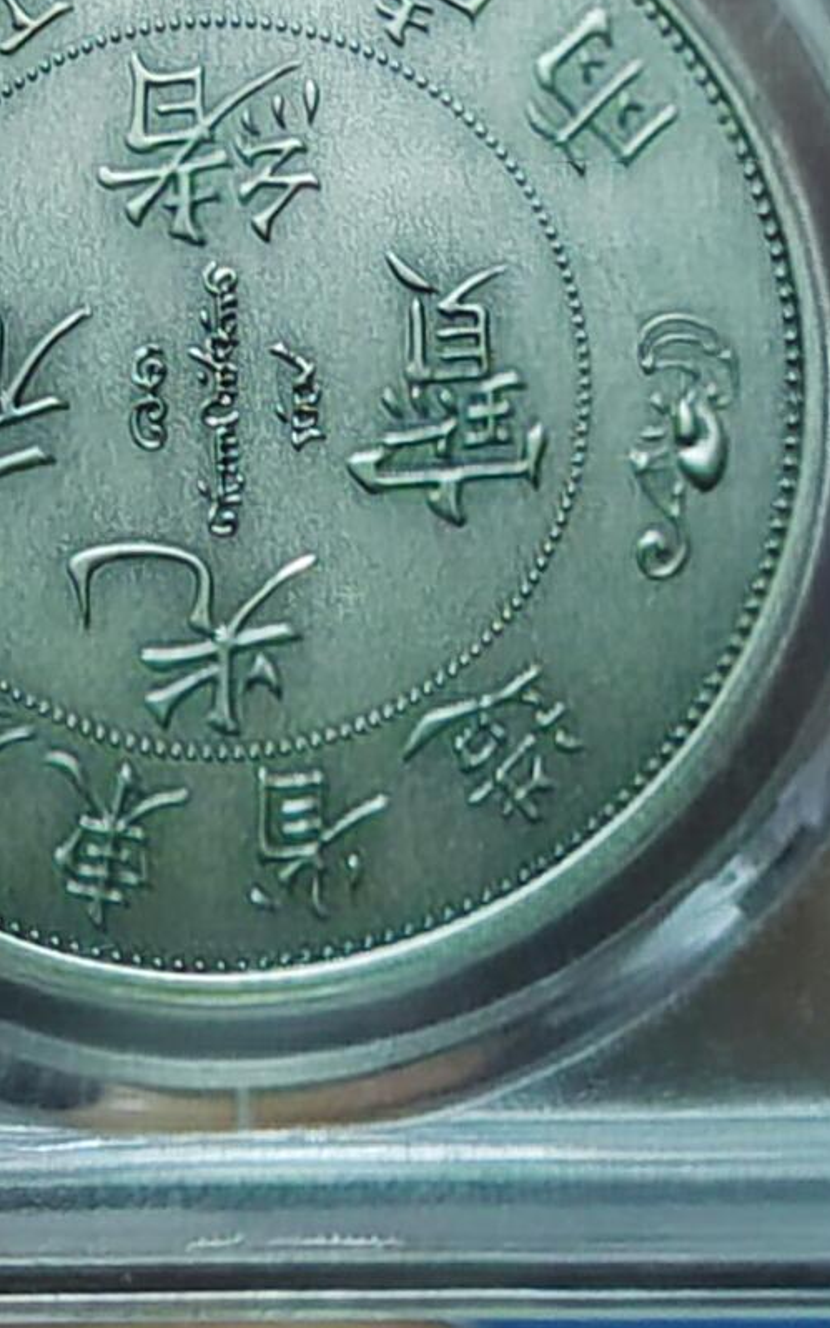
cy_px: 33
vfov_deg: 15.9
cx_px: 243
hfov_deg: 10.1
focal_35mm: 129
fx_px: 4671
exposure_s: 1/50
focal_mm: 6.12
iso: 3200
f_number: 1.9
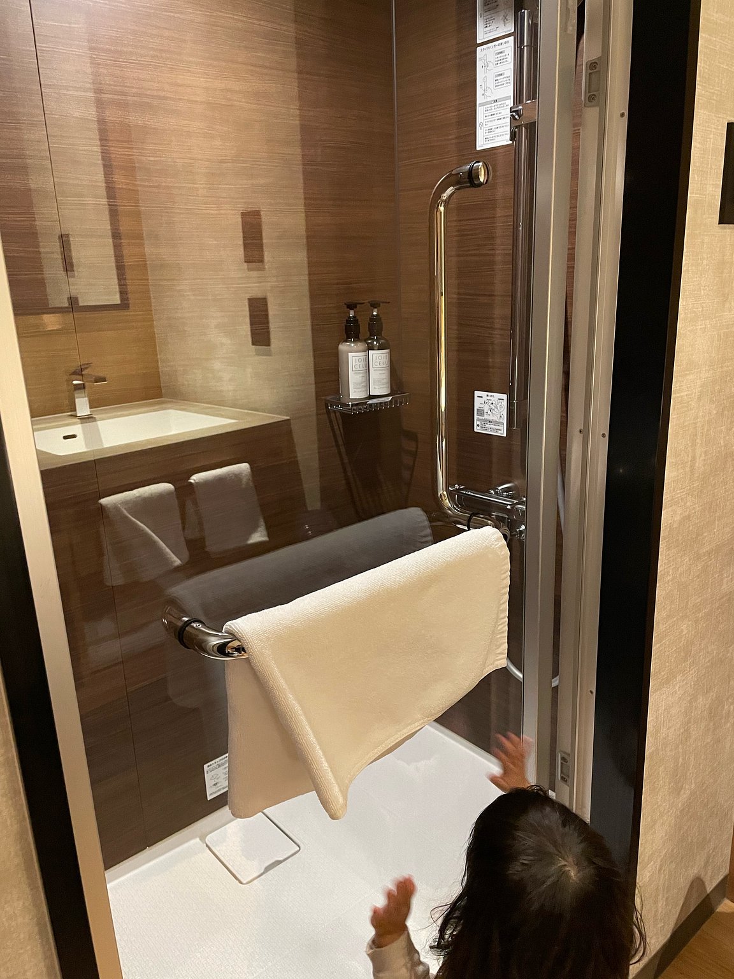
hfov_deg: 53.1
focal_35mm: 26
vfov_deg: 67.3
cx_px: 367
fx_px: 735
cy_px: 490
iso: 500
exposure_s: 1/30
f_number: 1.6
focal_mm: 4.2
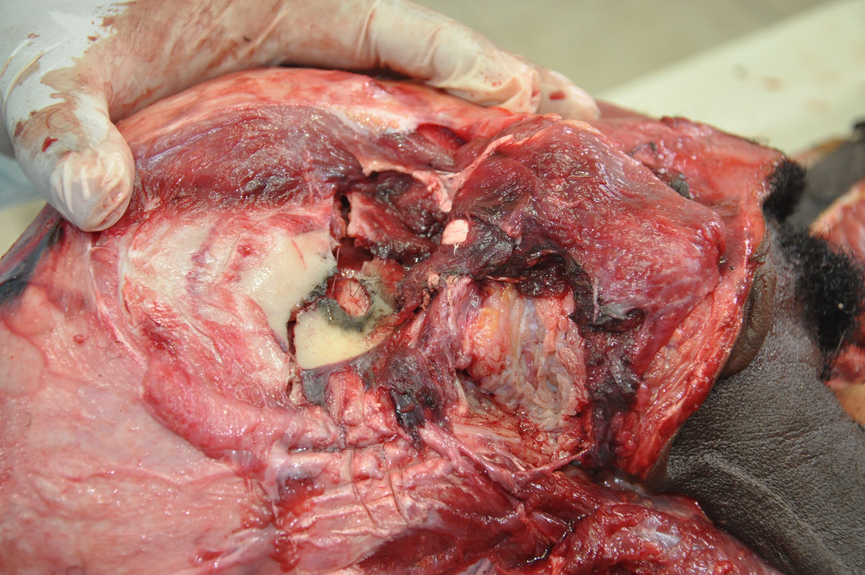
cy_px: 288
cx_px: 432
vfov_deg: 17.4
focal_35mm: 78
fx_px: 1872
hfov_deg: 26.0
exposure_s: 1/80
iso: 1600
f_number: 5
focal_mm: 52
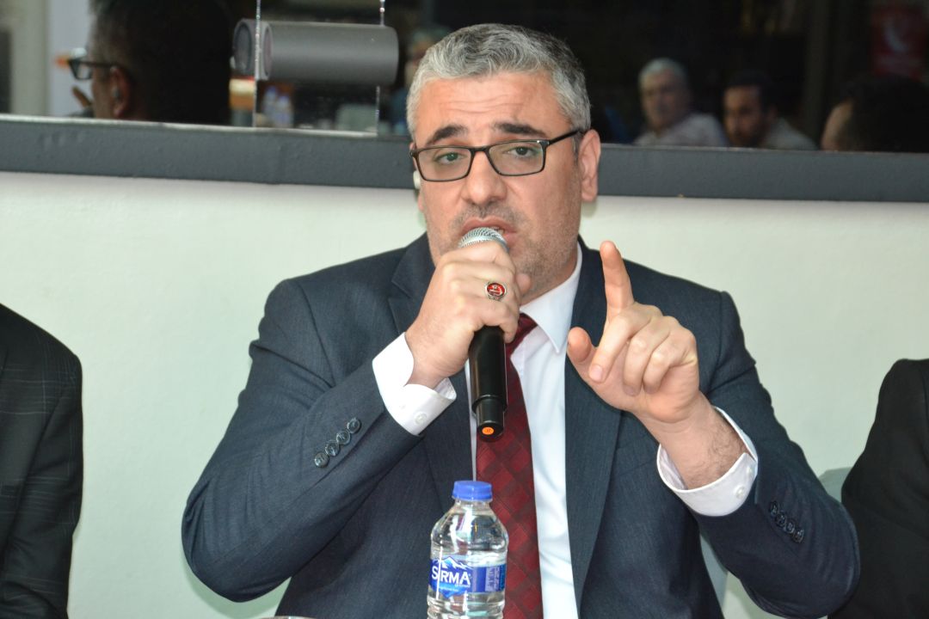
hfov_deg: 15.2
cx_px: 464
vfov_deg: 10.2
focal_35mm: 135
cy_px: 310
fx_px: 3483
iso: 1600
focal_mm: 90
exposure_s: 1/60
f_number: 5.6
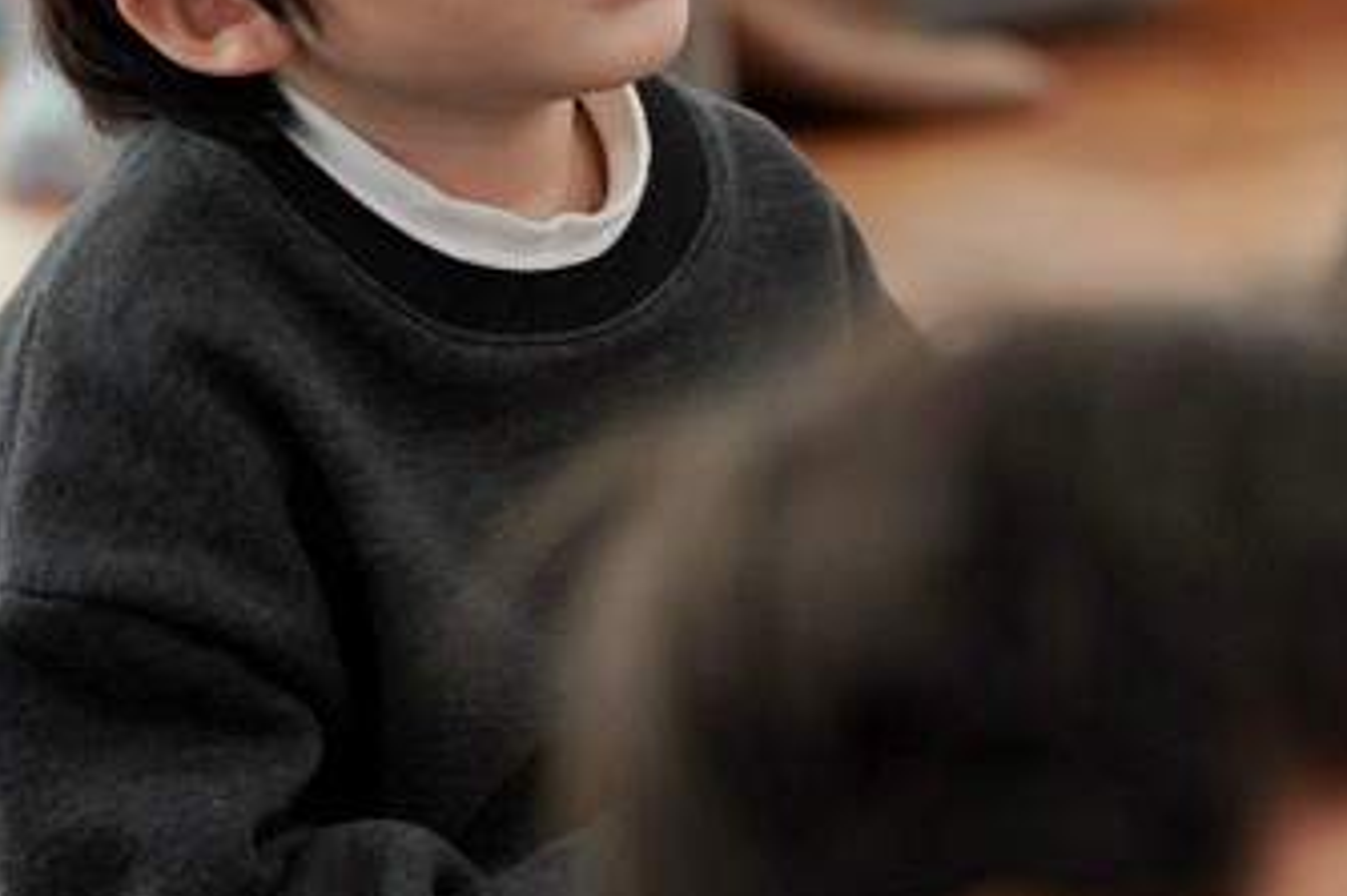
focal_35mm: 537
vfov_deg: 2.6
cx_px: 607
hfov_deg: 3.8
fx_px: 20082
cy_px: -185
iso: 2000
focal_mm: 200
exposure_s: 1/250
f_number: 4
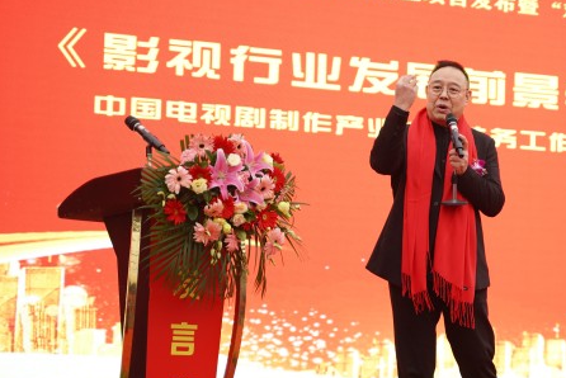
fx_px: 1982
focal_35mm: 126
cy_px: 181
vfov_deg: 10.9
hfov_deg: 16.1
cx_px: 451
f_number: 2.8
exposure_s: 1/200
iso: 200
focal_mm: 75
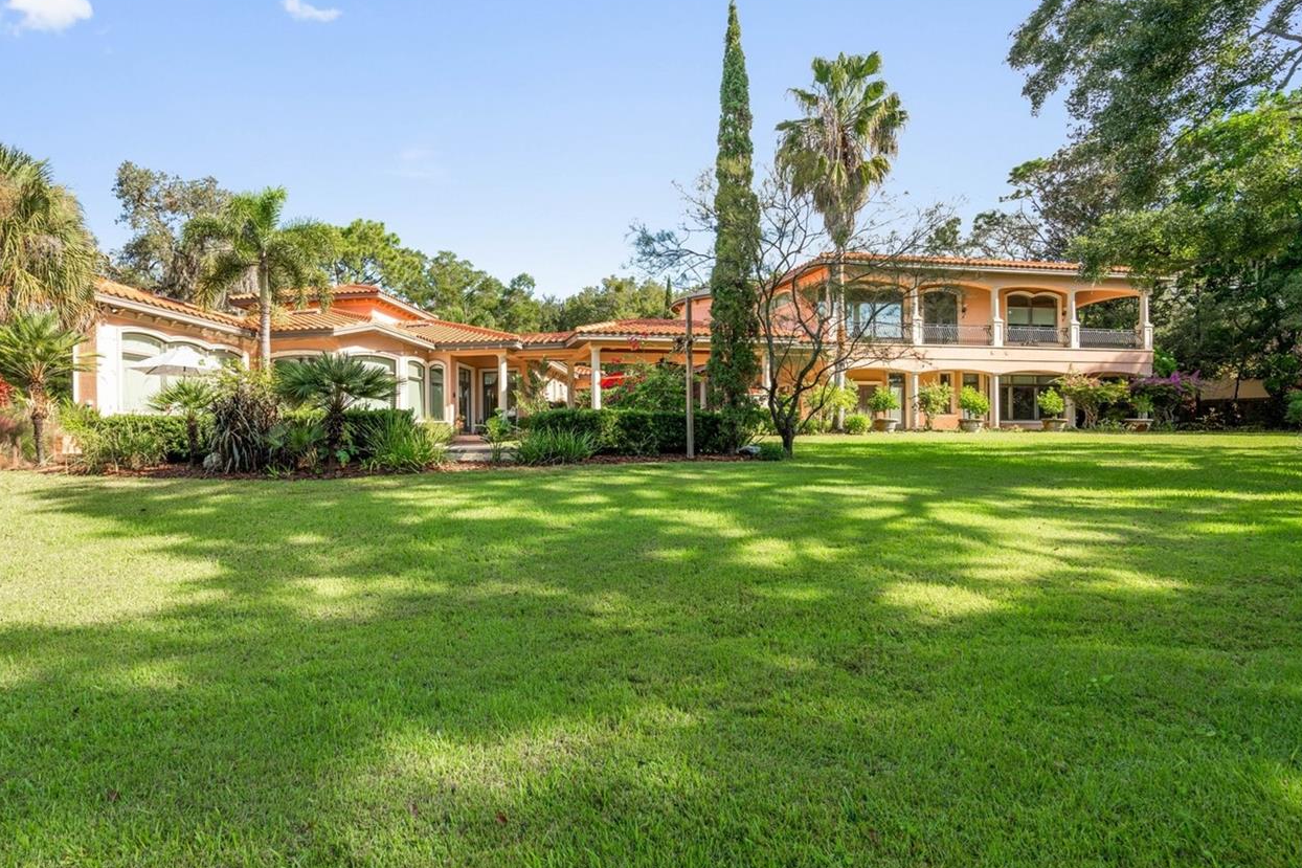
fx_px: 651
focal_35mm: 18
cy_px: 442
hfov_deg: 89.3
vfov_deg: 67.4
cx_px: 552
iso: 32
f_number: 7.1
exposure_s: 1/20
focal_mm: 14
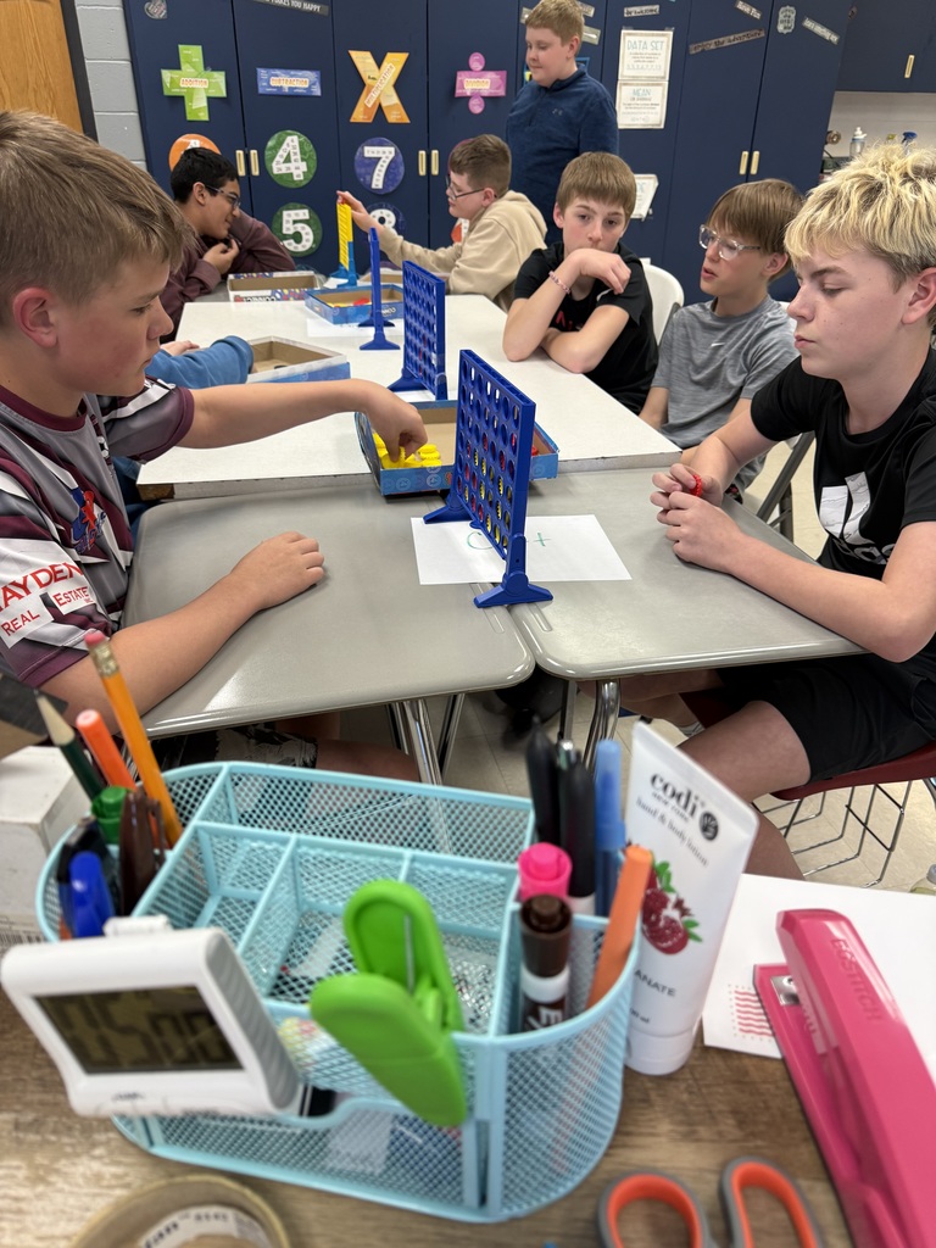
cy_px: 624
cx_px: 468
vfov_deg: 71.6
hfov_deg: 56.8
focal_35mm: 24
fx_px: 865
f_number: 1.78
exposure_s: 1/60
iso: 125
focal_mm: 6.76
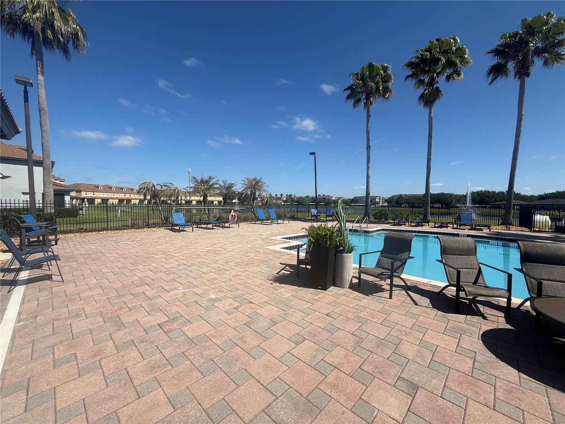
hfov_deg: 102.1
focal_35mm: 14
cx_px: 282
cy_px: 212
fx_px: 229
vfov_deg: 85.7
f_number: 2.2
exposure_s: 1/3460
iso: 50
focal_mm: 2.22
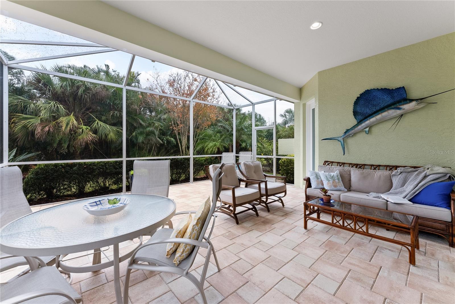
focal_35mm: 14
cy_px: 152
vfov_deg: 81.3
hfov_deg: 104.2
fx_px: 177
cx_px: 228
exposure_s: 1/40
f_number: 9
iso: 640
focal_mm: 14
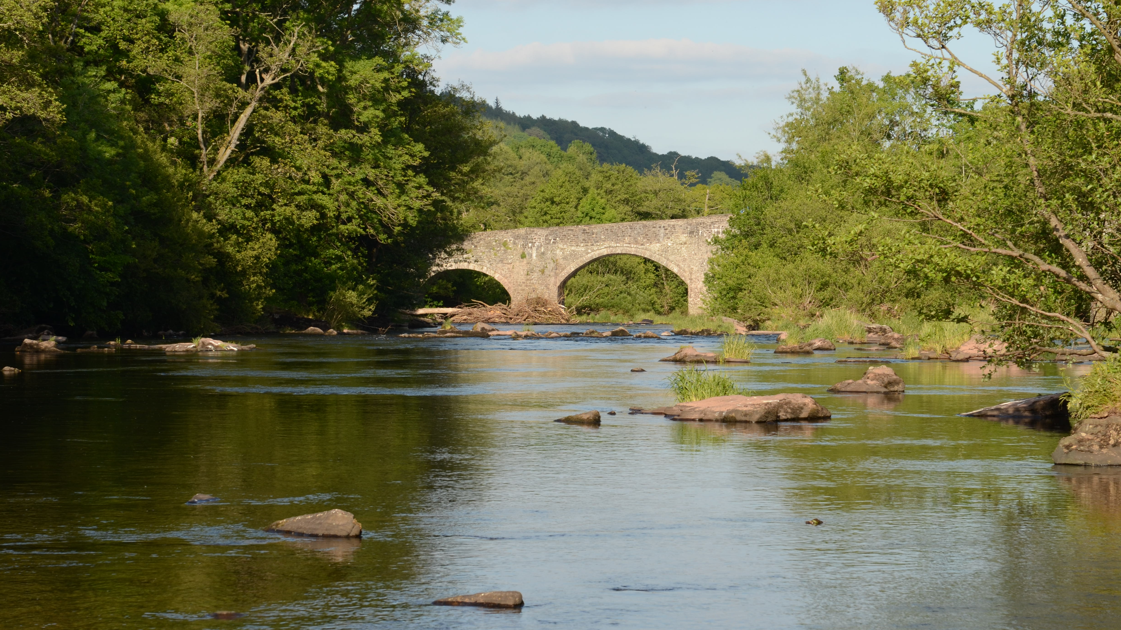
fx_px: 3270
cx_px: 560
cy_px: 339
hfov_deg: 19.5
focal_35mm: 110
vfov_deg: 11.0
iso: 200
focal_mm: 70
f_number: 10
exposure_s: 1/200
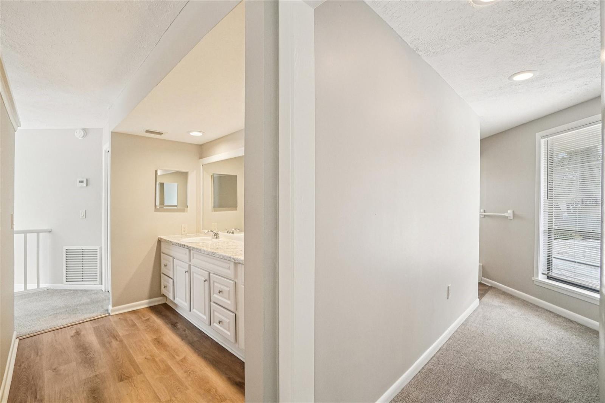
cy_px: 202
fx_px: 252
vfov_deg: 77.3
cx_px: 302
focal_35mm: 15
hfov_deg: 100.4
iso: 1000
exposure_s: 1/30
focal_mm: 10
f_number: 8
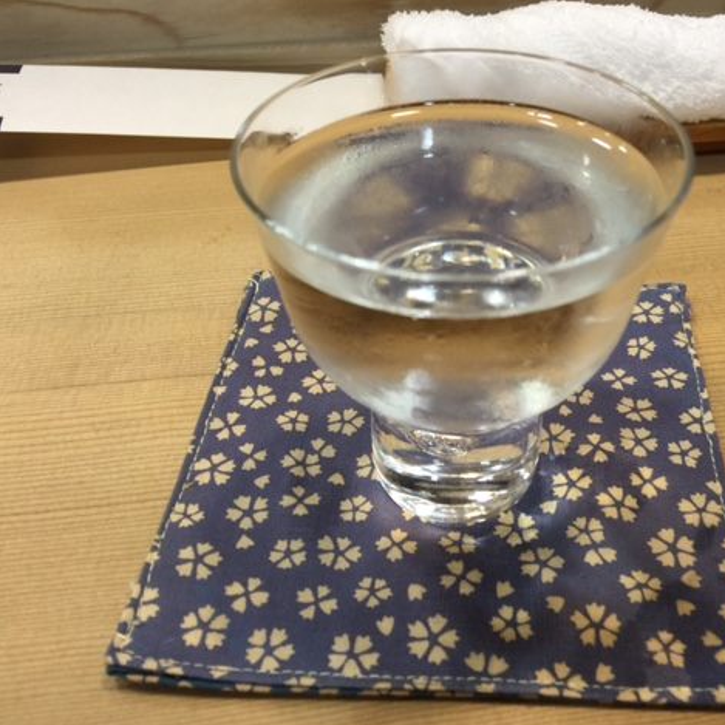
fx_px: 829
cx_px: 444
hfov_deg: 46.9
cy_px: 368
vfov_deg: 47.2
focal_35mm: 35
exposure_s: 1/30
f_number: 2.2
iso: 40
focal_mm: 4.15
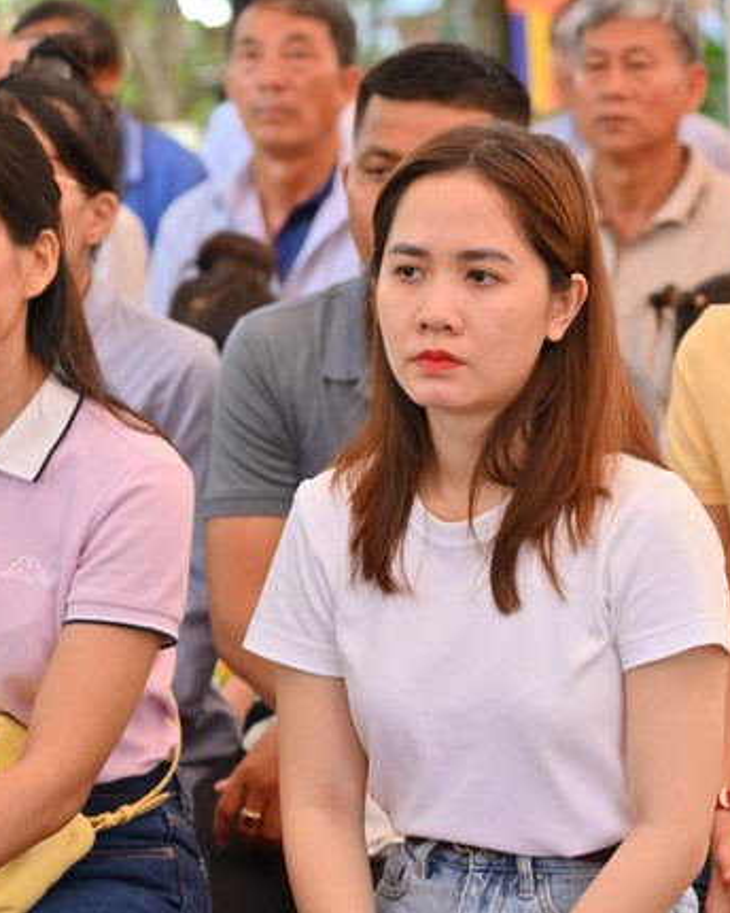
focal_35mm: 149
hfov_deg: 10.4
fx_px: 4024
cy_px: 455
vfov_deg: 12.9
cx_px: 460
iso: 200
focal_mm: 105
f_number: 5
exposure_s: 1/100
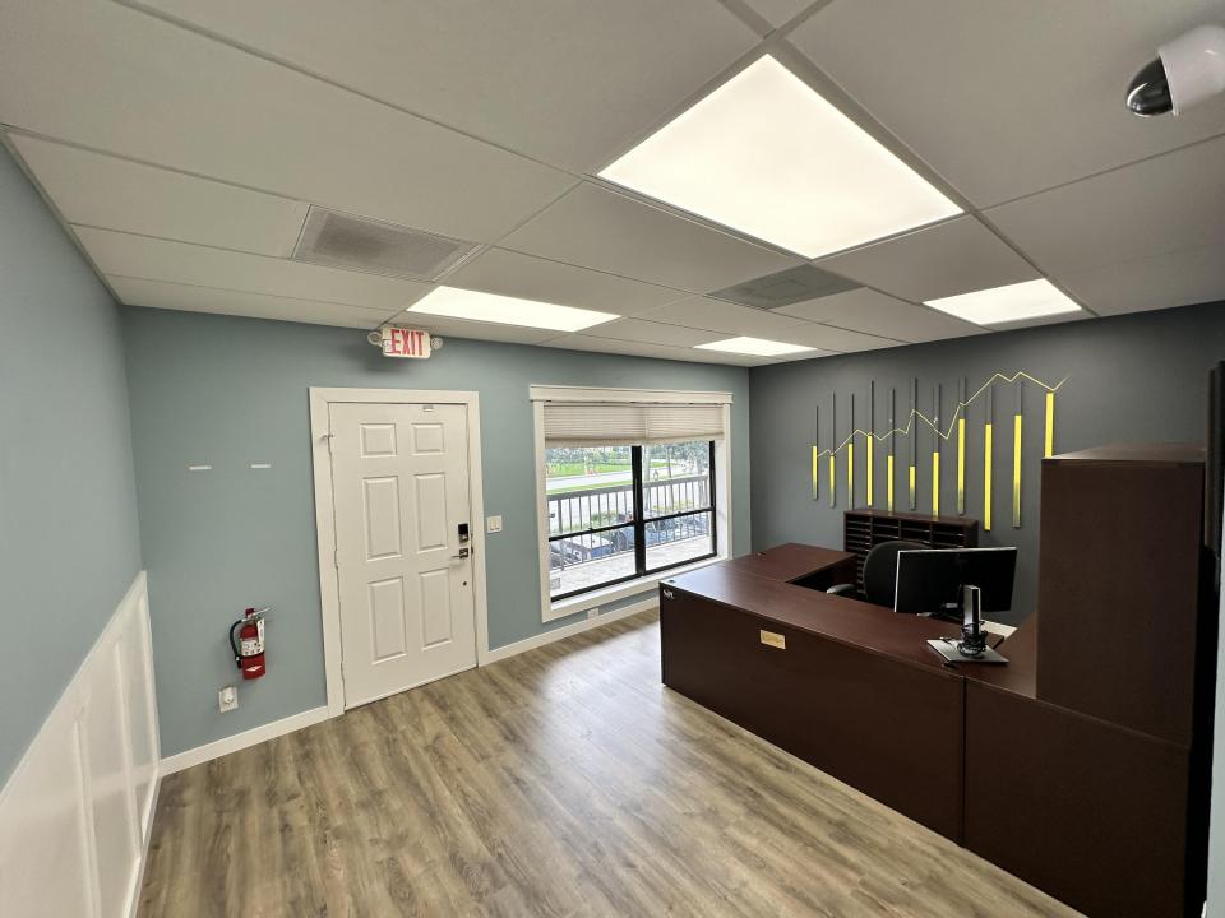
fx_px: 495
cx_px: 612
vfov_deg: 85.7
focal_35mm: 14
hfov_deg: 102.1
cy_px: 459
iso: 40
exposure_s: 1/102
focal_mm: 2.22
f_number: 2.2
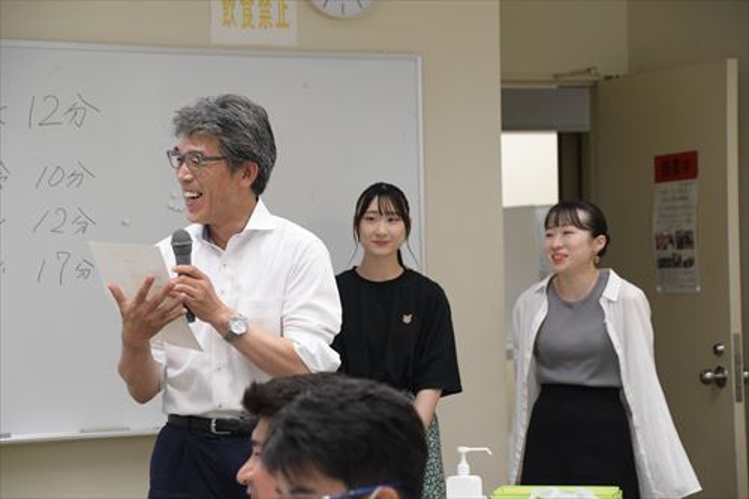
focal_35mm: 128
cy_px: 250
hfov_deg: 16.1
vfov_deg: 10.7
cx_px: 374
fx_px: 2652
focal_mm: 85
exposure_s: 1/200
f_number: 7.1
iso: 2500
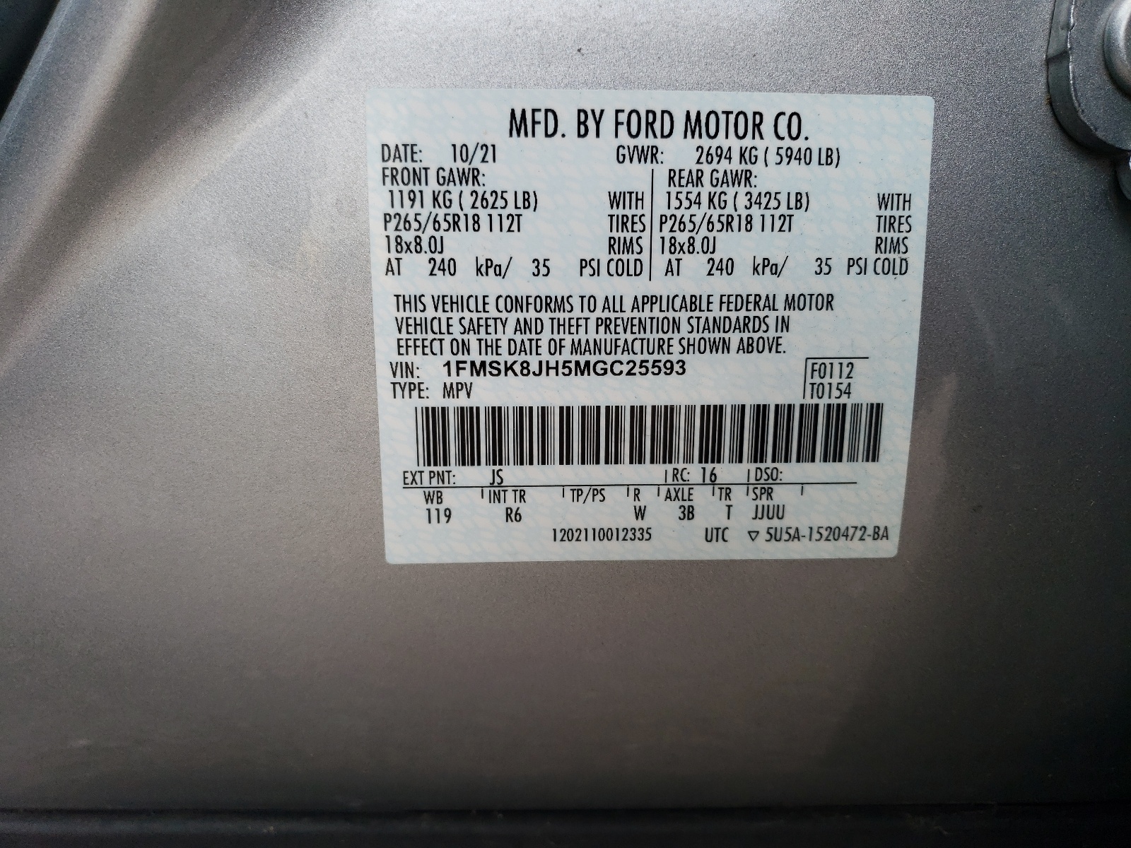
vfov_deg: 53.1
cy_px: 424
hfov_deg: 67.3
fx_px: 849
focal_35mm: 26
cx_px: 566
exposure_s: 1/217
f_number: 1.5
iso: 50
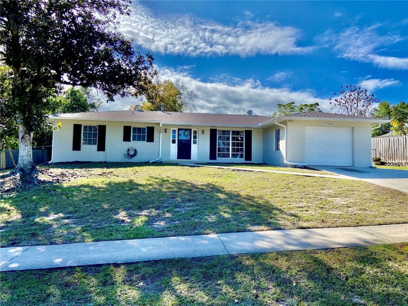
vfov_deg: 53.1
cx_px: 204
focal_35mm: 26
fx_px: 306
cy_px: 153
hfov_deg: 67.3
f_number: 1.8
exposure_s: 1/3125
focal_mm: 4.25
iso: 32
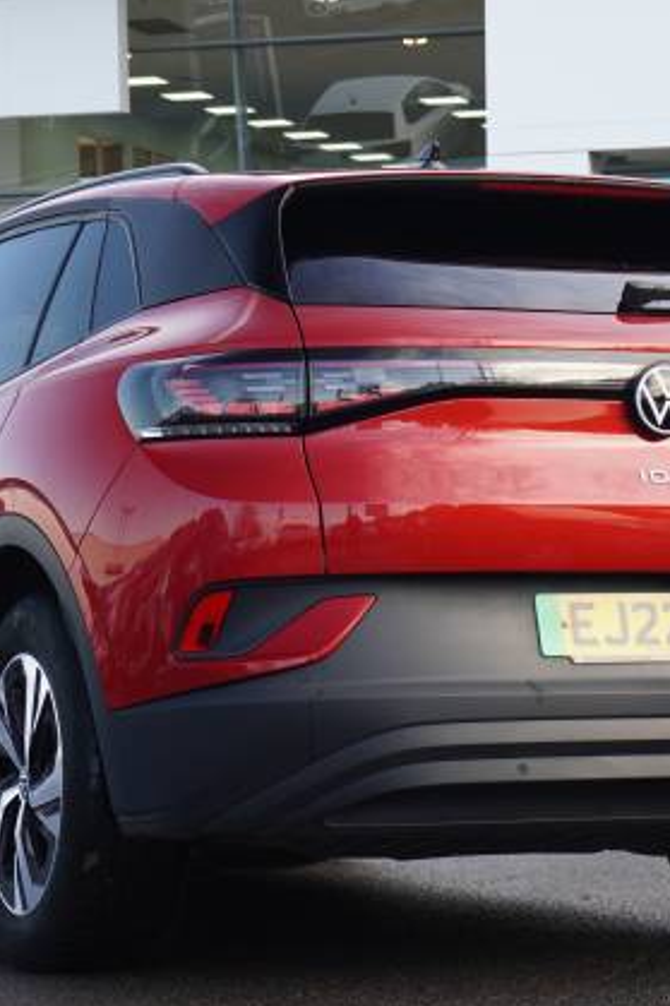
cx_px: 343
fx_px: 3073
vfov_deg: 18.6
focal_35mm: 110
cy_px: 509
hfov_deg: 12.4
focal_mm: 48
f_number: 5.6
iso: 400
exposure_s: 1/90
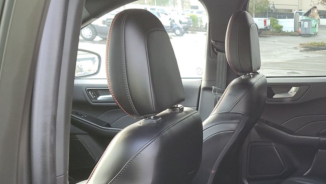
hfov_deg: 38.0
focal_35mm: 50
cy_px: 199
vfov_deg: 22.7
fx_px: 432
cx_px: 306
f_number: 1.8
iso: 245
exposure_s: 1/59
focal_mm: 6.7
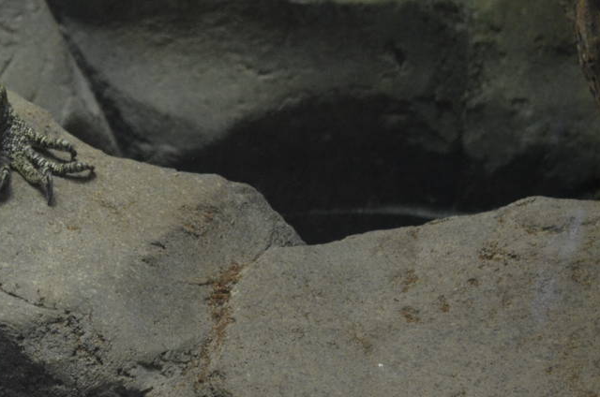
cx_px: -27
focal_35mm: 195
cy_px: 129
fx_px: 3244
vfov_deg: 7.0
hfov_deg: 10.5
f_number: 5.6
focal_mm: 52
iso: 1250
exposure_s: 1/30
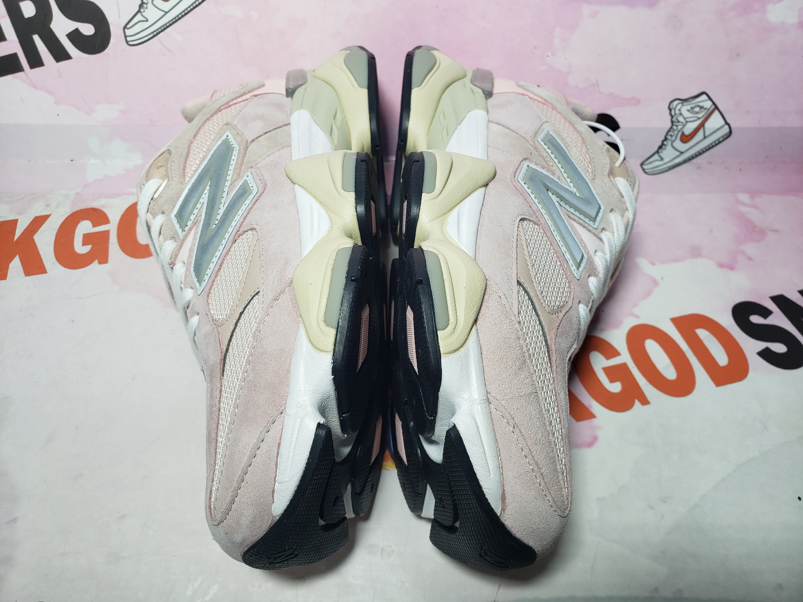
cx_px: 402
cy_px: 301
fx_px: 603
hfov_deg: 67.3
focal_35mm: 26
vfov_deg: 53.1
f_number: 2.4
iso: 50
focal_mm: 4.3
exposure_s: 1/183
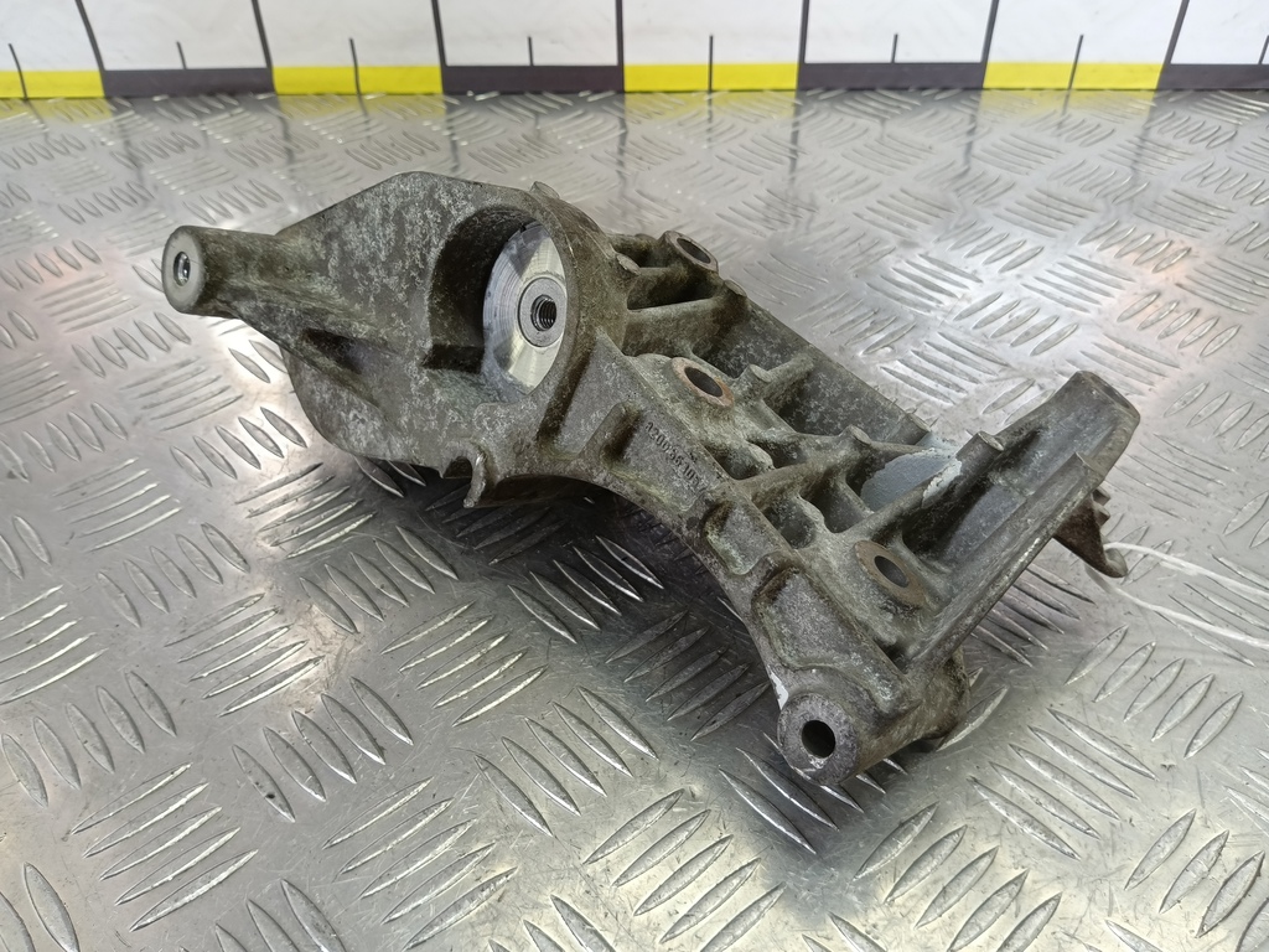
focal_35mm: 23
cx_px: 634
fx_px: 843
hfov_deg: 73.9
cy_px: 476
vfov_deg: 58.9
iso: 111
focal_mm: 4.11
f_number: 1.6
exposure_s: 1/50
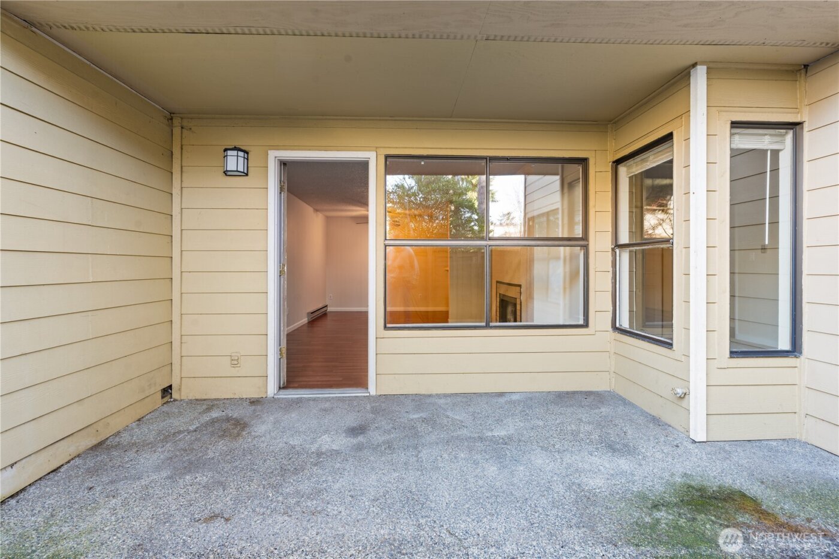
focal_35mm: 16
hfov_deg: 96.7
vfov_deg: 73.7
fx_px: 373
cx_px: 420
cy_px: 280
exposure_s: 1.3
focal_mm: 16
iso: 100
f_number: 9
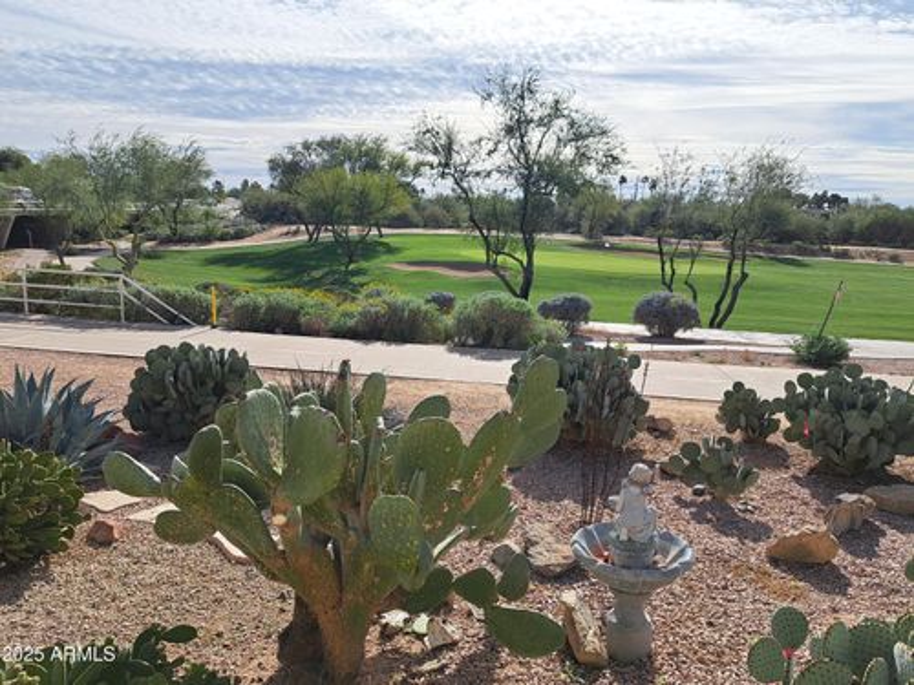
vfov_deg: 56.8
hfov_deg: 71.6
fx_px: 634
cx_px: 457
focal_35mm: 24
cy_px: 342
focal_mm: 5.23
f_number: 1.8
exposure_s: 1/2513
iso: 50
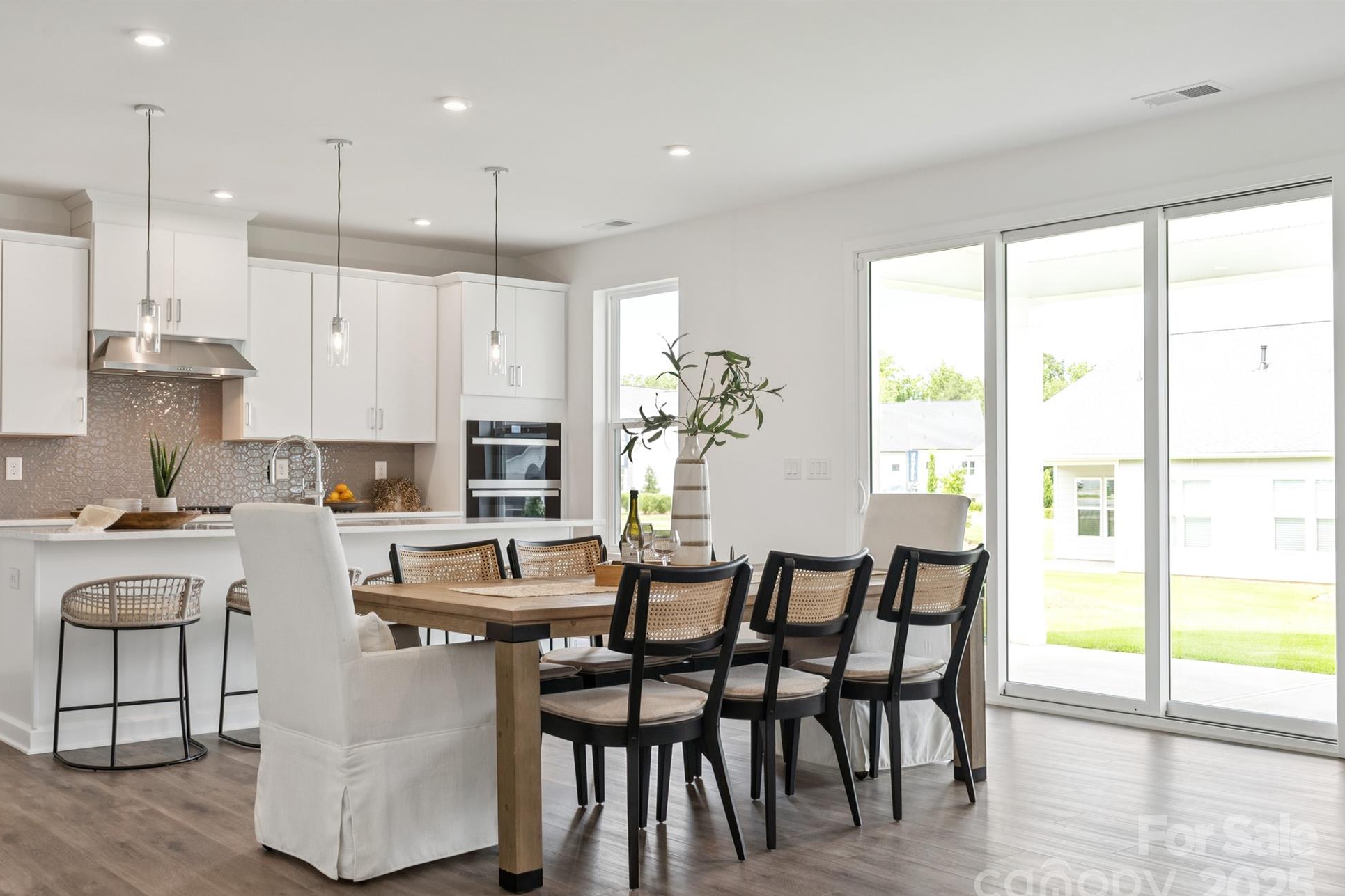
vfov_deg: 37.8
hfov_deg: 54.4
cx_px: 655
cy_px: 471
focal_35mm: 35
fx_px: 1307
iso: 160
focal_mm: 33
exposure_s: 1/60
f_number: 7.1
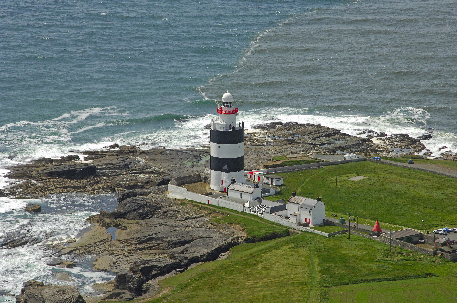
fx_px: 1807
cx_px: 228
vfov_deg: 9.6
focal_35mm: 142
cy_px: 152
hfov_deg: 14.4
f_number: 9.5
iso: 400
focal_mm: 95
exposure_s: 1/1000
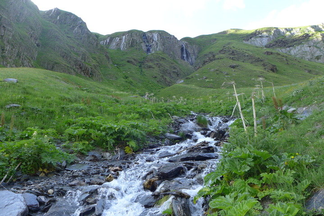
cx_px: 162
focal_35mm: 24
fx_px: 216
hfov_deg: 73.7
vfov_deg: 53.2
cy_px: 108
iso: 80
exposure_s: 1/200
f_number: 2.8
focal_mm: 4.7
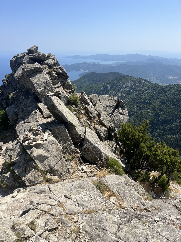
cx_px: 90
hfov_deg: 53.1
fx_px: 181
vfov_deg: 67.3
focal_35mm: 26
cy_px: 121
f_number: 1.6
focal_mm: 5.1
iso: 50
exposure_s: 1/4310
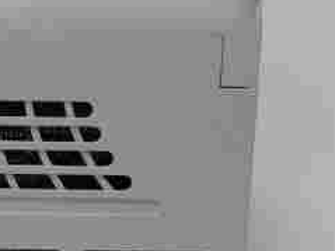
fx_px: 764
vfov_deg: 18.3
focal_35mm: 79
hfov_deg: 23.9
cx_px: 17
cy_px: 240
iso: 211
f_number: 2
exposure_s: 1/33
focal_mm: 3.79
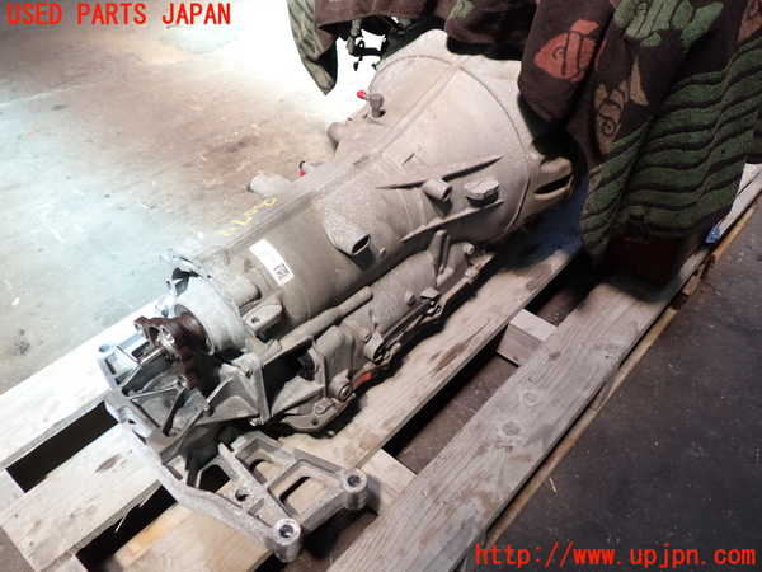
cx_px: 381
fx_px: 660
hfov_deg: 60.0
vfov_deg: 46.8
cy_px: 286
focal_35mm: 30
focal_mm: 5.4
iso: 125
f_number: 2.3
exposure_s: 1/60
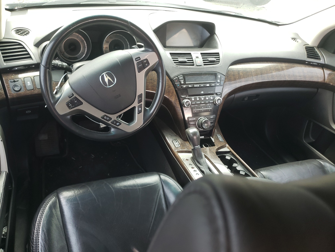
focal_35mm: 26
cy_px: 126
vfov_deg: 53.1
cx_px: 168
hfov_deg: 67.3
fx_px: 252
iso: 77
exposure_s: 1/60.2
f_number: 1.5
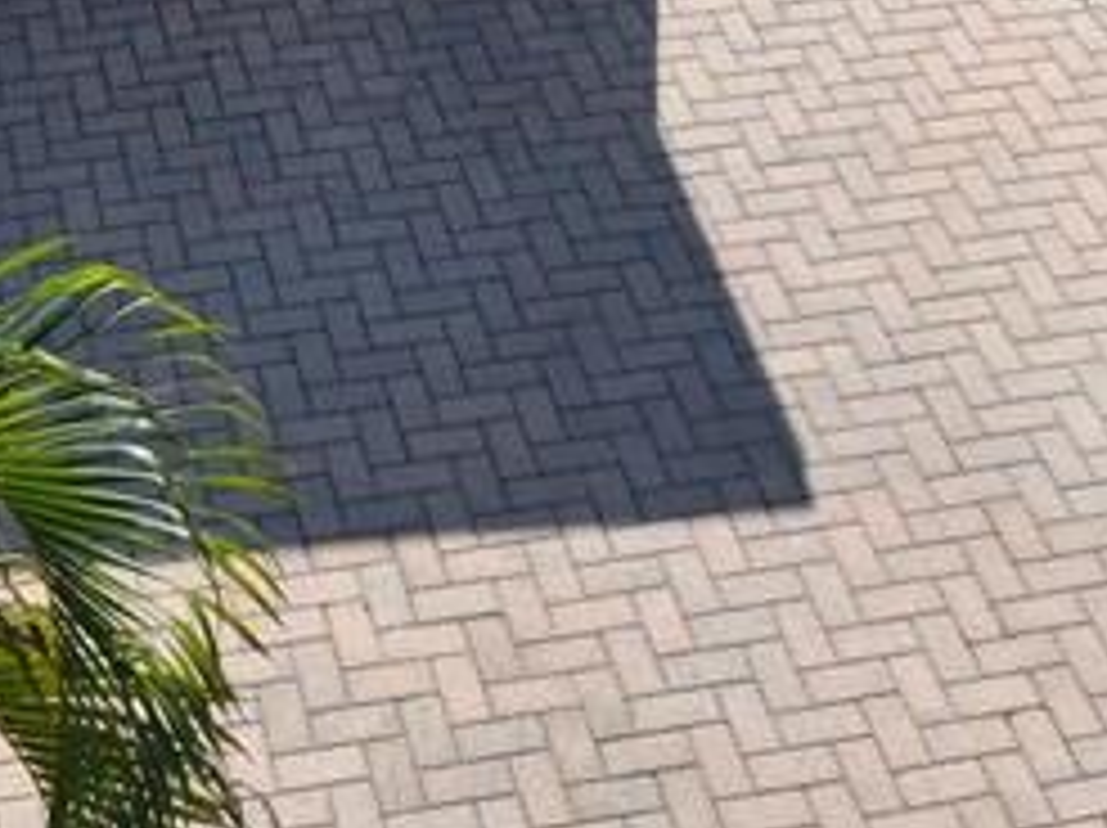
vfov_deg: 13.1
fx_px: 3195
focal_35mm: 100
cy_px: -747
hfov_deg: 19.6
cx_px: 333
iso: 110
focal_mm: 6.72
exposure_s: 1/3200
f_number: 1.7
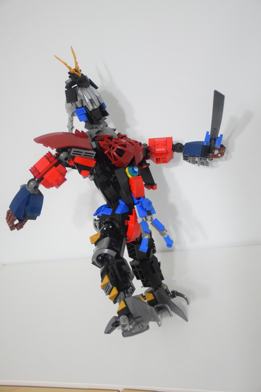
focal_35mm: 48
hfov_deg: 28.1
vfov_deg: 41.1
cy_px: 196
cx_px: 130
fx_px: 522
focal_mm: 32
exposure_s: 1/80
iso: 3200
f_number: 4
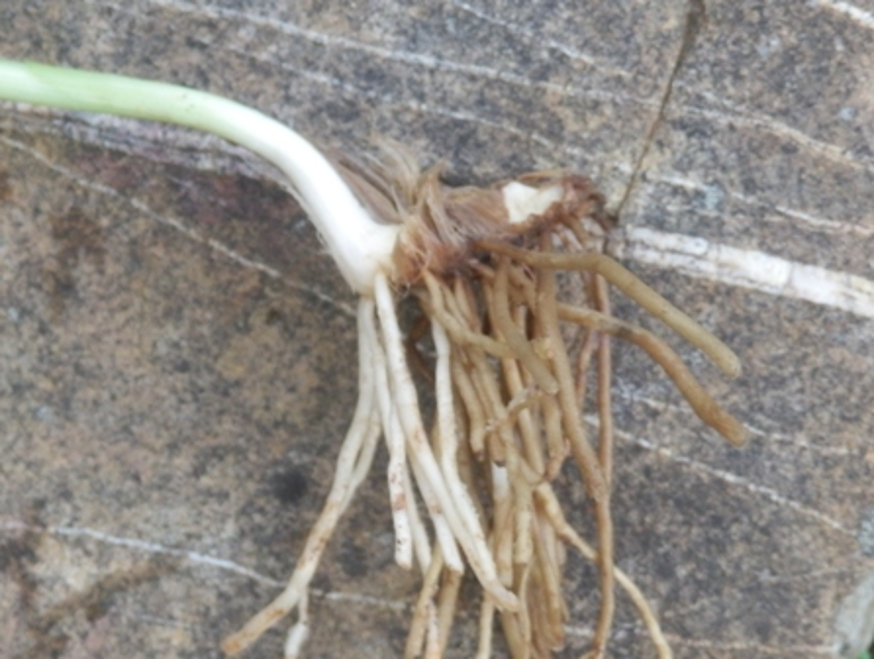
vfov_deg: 22.3
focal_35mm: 66
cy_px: 330
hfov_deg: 29.3
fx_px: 1669
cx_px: 437
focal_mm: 11.9
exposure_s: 1/100
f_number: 4.4
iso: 250
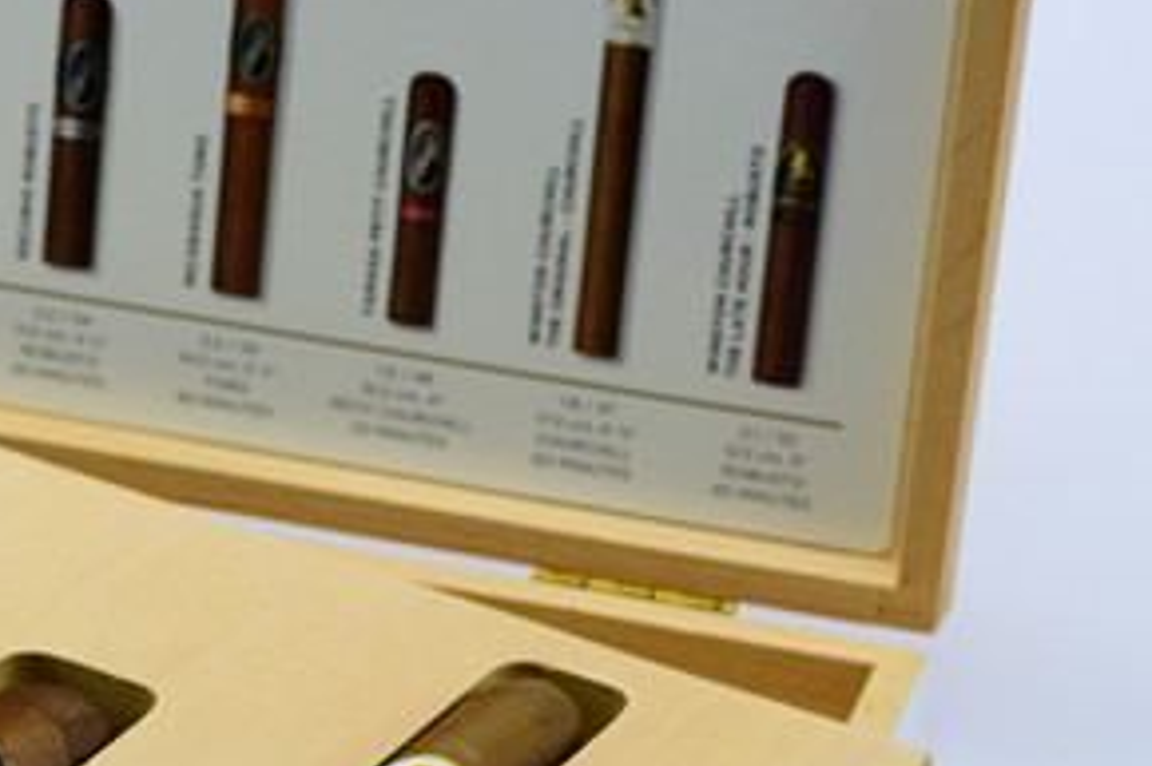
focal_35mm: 194
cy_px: 778
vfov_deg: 7.0
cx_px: -270
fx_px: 6204
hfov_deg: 10.4
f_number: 5.6
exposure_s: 1/125
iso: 320
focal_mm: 50
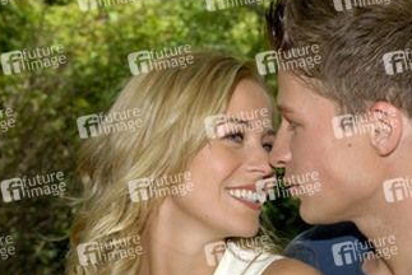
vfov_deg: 13.2
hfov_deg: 19.6
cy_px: 155
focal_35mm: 104
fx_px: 1191
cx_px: 253
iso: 400
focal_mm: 50
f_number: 7.1
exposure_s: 1/400
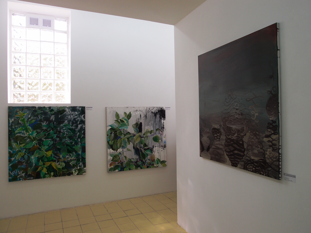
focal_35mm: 28
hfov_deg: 63.4
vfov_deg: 49.7
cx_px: 156
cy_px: 116
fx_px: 252
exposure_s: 1/125
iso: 100
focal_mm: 6
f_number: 2.5
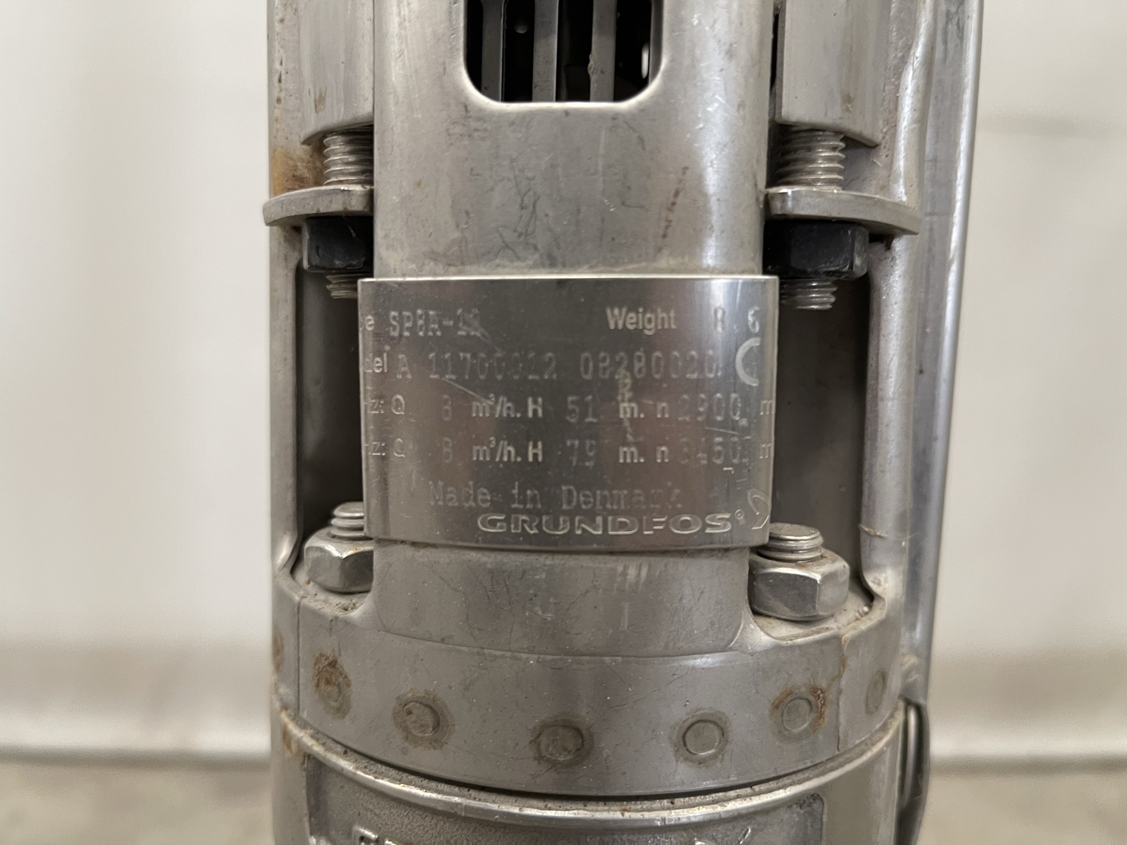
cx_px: 564
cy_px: 422
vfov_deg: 53.1
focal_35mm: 26
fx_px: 846
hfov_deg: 67.3
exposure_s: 1/60
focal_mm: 5.1
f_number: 1.6
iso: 320
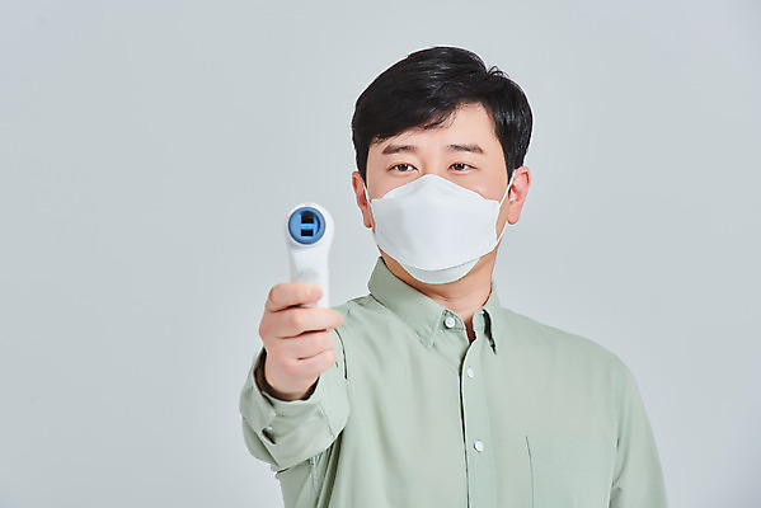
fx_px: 4230
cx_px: 380
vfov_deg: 6.9
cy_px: 254
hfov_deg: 10.3
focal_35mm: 200
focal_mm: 200
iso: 100
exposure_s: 1/125
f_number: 14
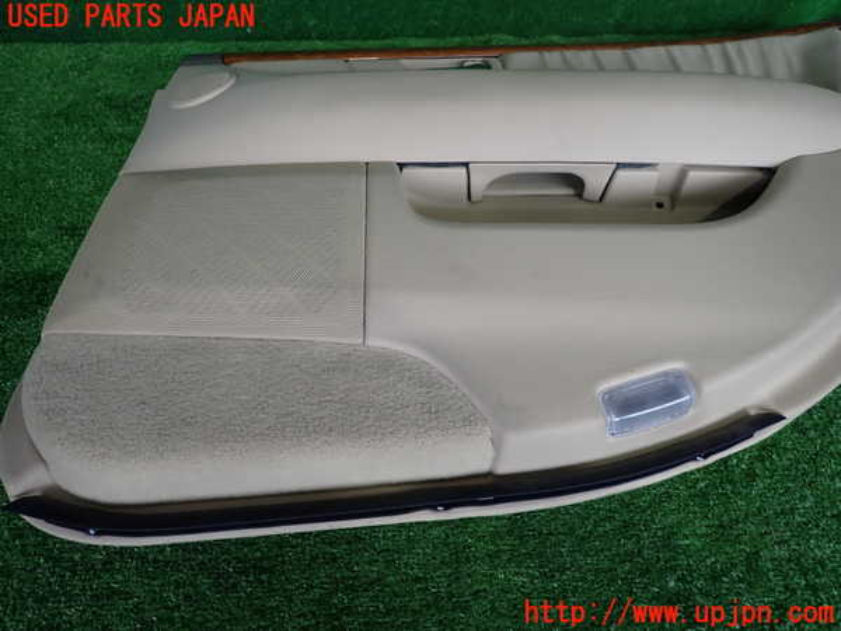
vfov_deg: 54.9
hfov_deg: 69.4
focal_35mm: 25
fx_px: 607
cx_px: 420
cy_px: 316
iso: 160
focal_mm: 4.5
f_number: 2
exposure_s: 1/125
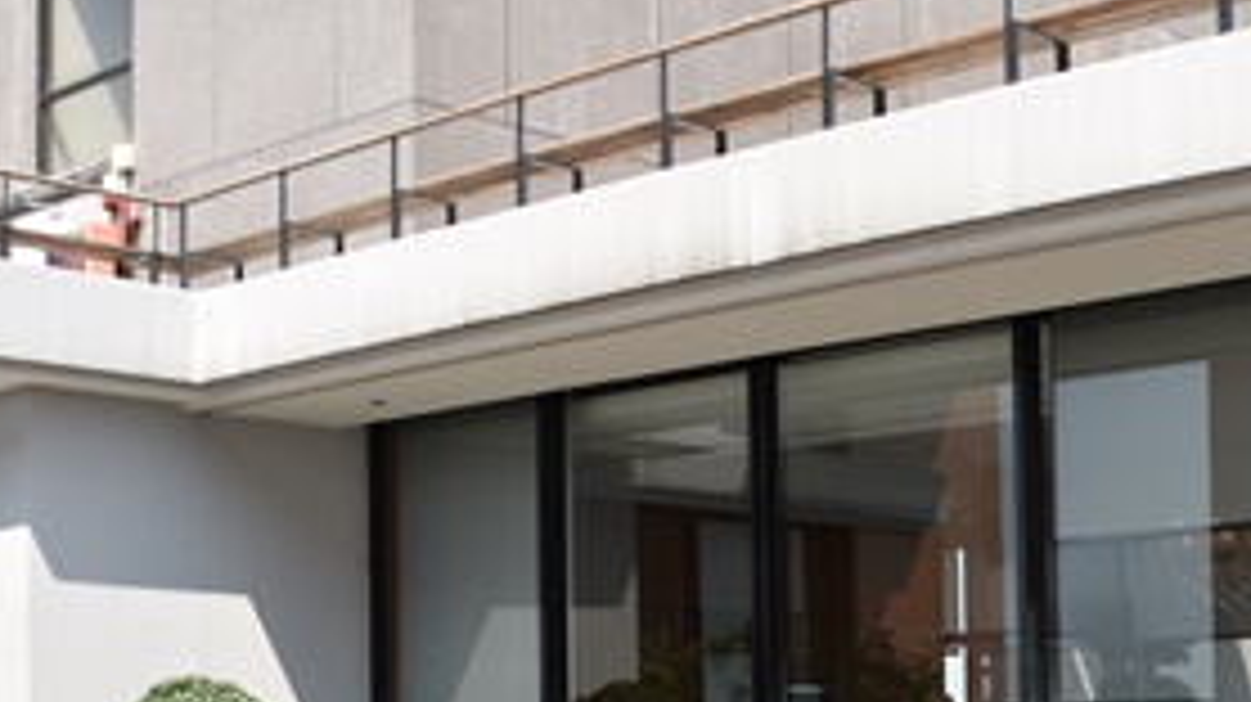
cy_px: 684
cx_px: 1022
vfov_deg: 19.2
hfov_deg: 33.3
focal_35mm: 61
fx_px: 2022
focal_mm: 18
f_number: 8
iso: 100
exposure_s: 1/200
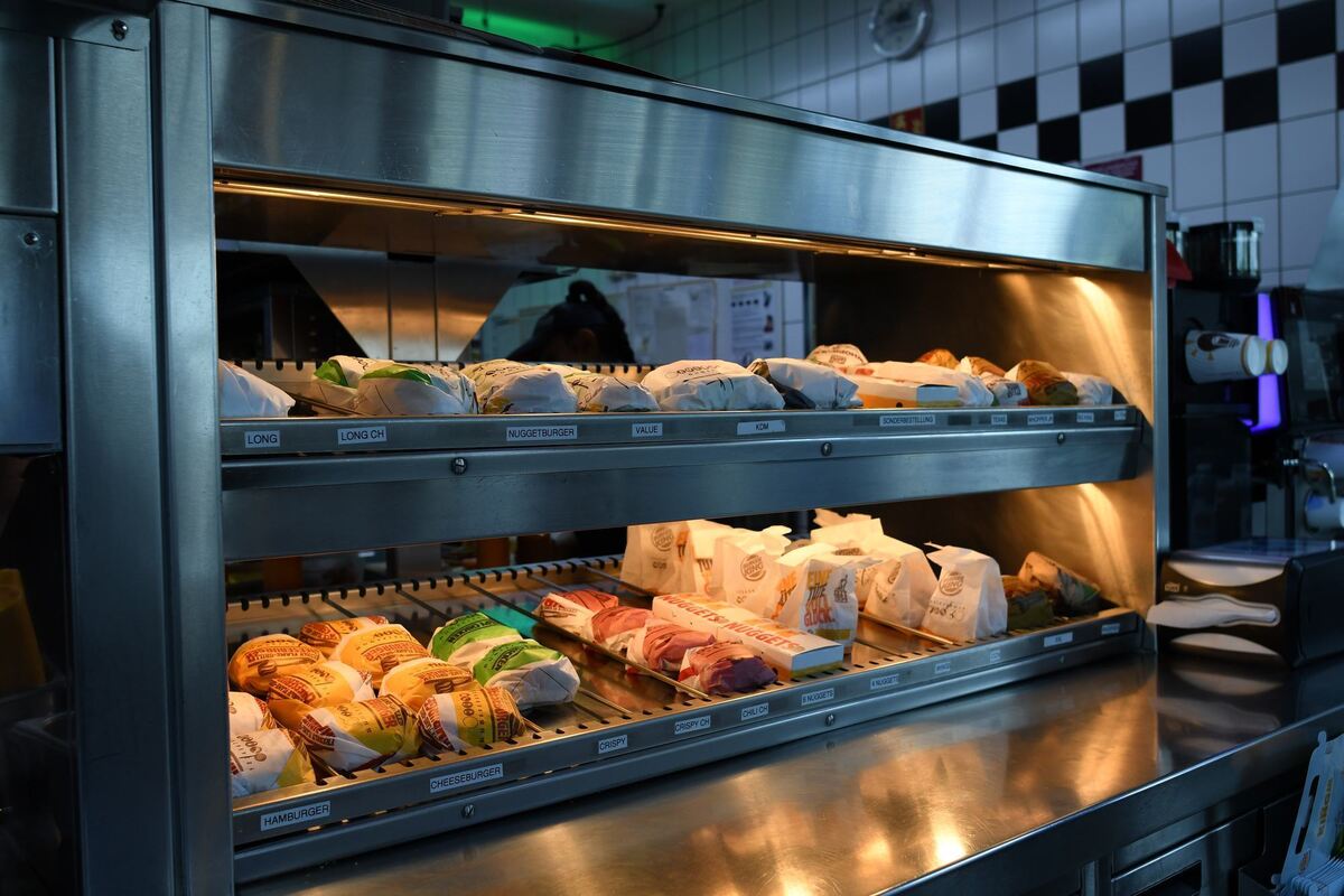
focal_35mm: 30
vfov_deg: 43.6
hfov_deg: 61.9
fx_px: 1120
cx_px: 672
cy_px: 448
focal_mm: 20
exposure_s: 1/200
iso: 400
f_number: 3.2
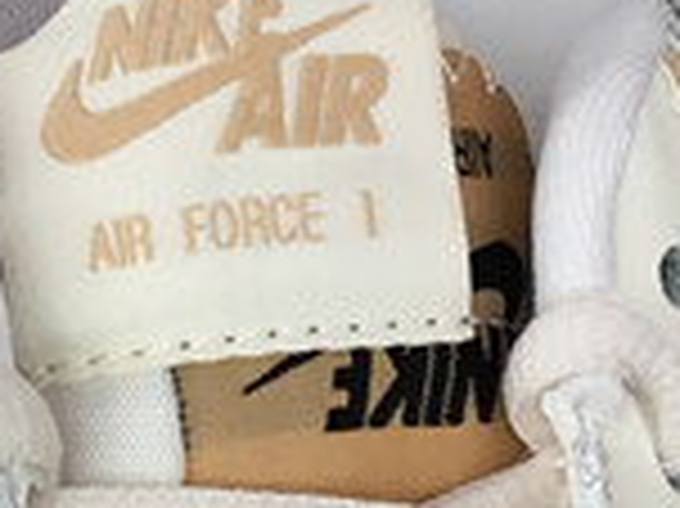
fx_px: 3631
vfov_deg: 8.0
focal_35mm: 185
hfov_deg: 10.4
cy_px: 299
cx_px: -239
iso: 25
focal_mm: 3.3
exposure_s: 1/103
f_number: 2.4
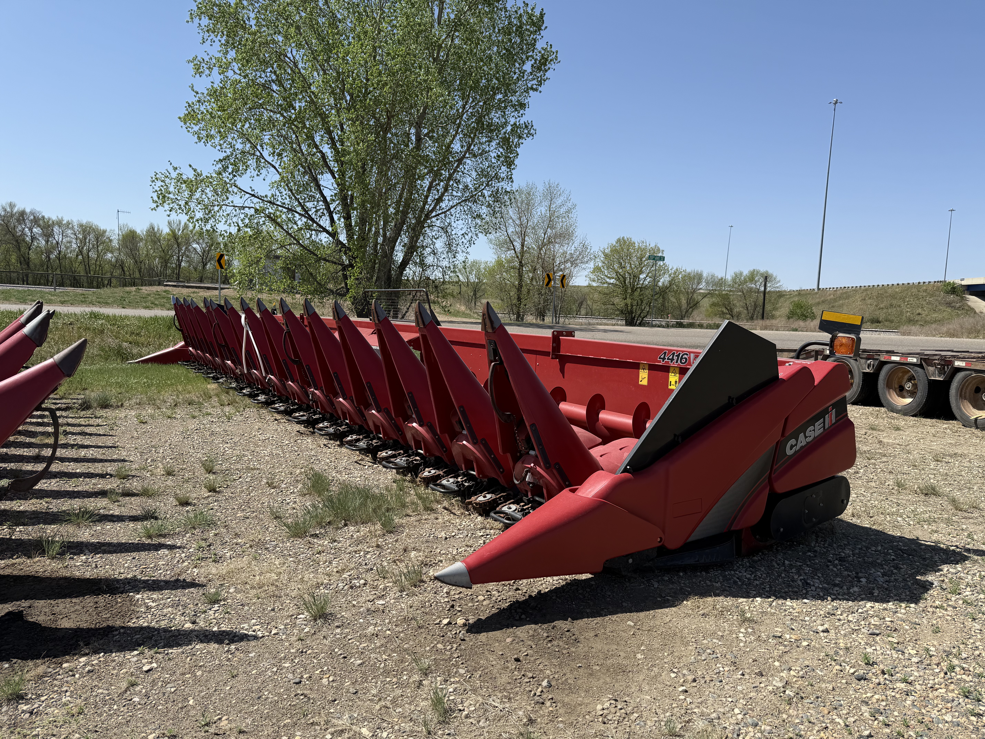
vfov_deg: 56.8
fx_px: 683
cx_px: 492
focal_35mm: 24
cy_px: 370
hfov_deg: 71.6
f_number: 1.78
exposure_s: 1/4405
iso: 80
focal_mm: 6.76
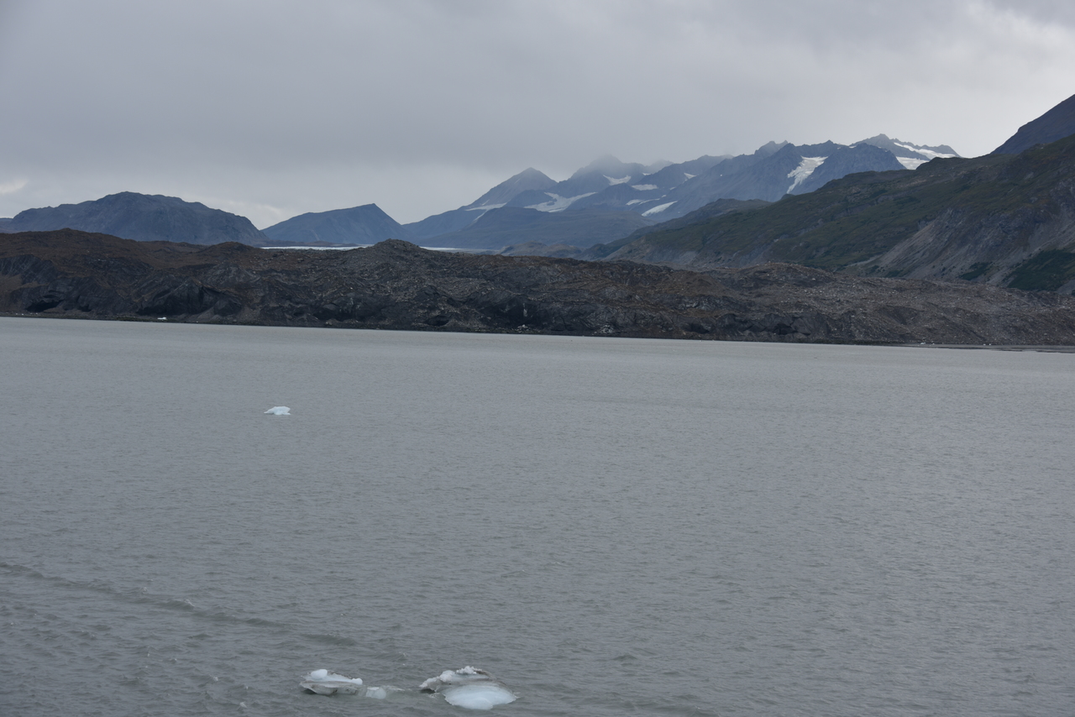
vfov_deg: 20.0
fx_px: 2031
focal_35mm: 68
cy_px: 358
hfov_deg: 29.6
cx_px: 538
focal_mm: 68
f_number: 7.1
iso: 100
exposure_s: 1/200
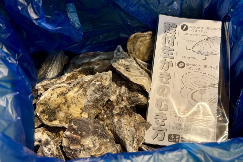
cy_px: 88
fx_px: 371
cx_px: 121
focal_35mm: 55
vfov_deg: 24.6
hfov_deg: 36.3
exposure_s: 1/50
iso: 64
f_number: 1.6
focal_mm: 5.96
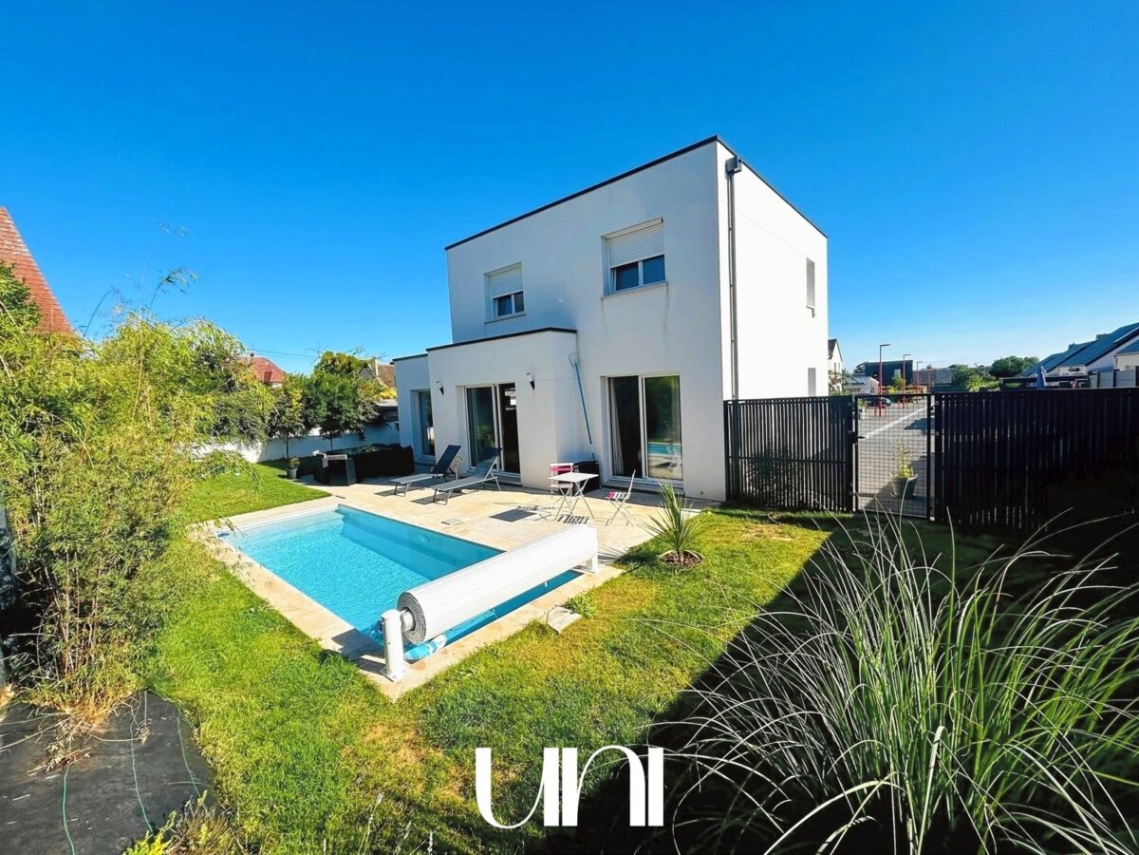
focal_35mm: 14
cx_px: 570
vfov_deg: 85.7
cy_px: 428
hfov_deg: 102.1
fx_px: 461
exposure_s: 1/1179
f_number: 2.4
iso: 32
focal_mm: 1.54
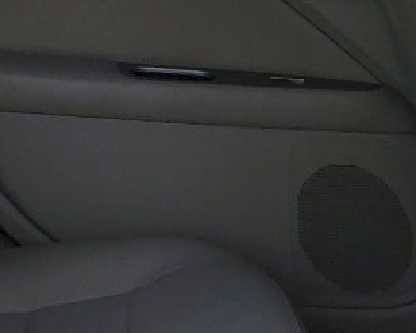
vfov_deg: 11.6
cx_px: 153
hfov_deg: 14.6
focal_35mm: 132
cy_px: 329
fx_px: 1624
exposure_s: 1/1667
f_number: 1.5
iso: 50
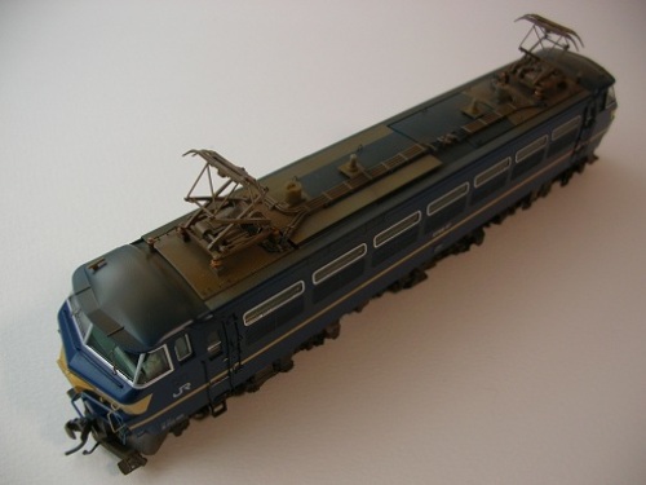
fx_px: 653
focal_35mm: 35
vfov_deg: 40.7
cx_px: 323
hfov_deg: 52.6
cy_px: 242
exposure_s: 1/17
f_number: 2.8
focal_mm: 5.8
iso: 50
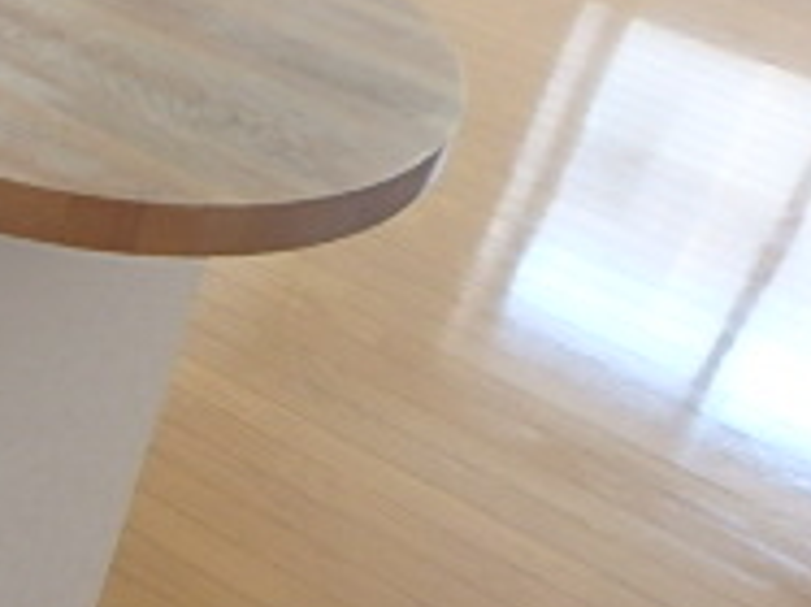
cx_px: -317
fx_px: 1686
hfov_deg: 23.1
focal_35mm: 72
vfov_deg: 20.3
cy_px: 425
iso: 250
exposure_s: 1/30
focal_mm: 3.7
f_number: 3.5
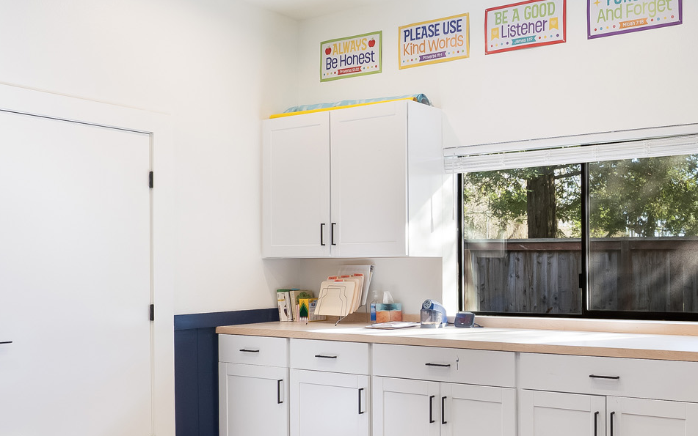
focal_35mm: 36
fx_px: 685
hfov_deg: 49.0
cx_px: 611
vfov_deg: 35.3
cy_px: 255
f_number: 11
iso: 100
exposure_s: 1/2.5
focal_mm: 12
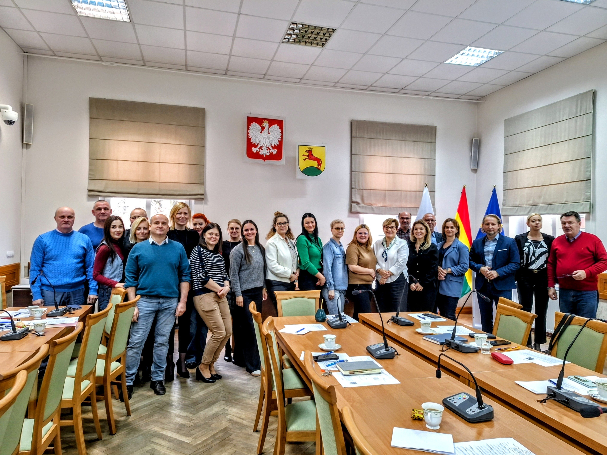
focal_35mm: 23
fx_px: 403
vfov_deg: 58.9
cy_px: 228
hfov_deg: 73.9
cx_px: 304
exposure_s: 1/50
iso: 250
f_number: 1.8
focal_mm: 5.54
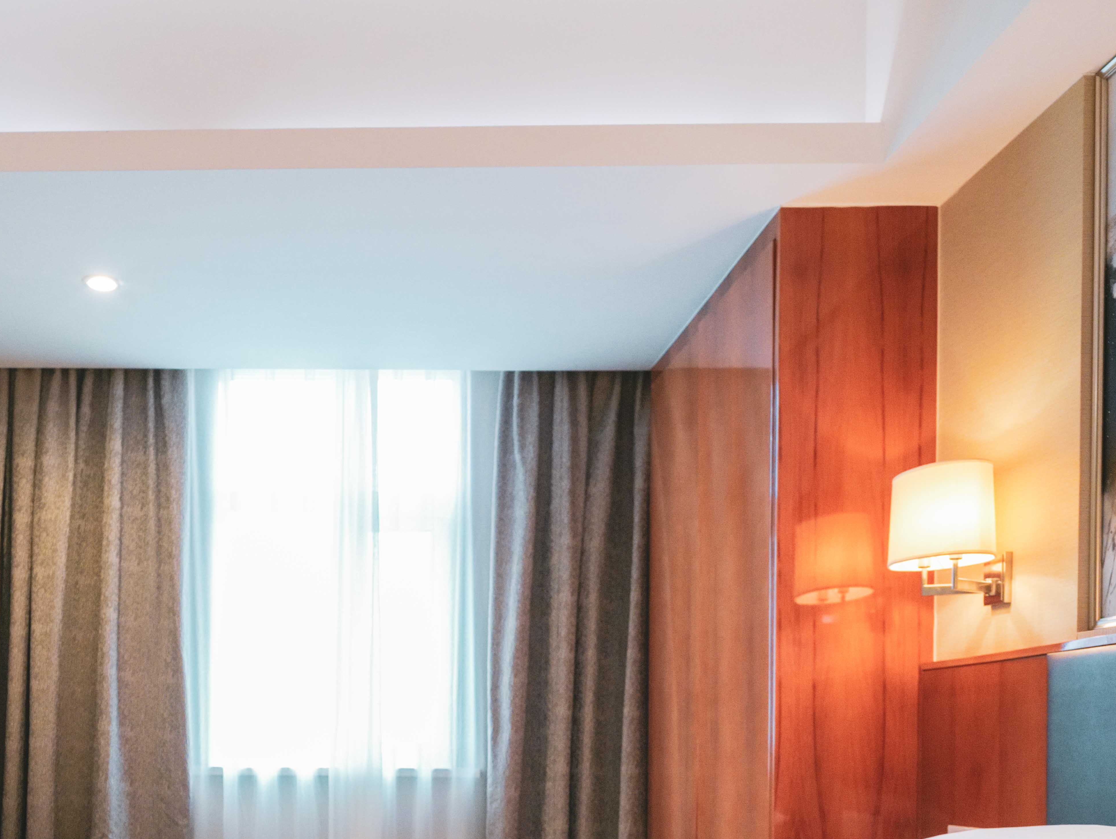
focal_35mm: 34
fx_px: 1097
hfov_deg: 52.0
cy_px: 743
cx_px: 301
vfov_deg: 39.1
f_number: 4
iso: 1600
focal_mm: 21
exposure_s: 1/125
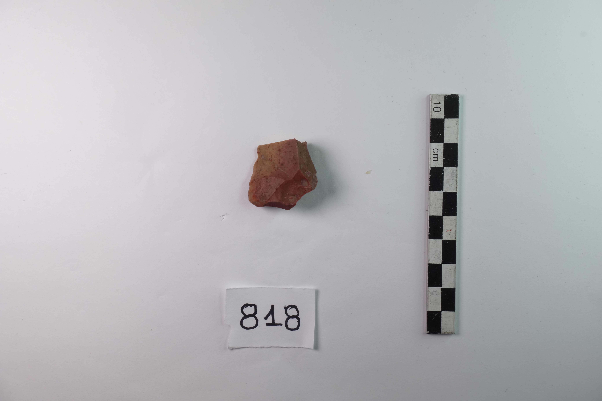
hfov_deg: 54.4
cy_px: 200
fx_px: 585
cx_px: 301
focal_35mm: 35
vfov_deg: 37.9
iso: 125
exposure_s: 1/15
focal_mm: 12.94
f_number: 11
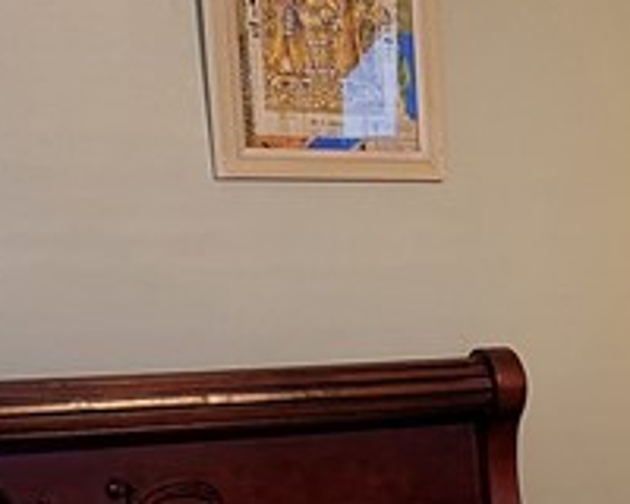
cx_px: 986
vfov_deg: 12.2
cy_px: 788
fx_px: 2237
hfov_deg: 14.7
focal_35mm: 120
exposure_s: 1/40
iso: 640
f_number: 1.8
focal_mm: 5
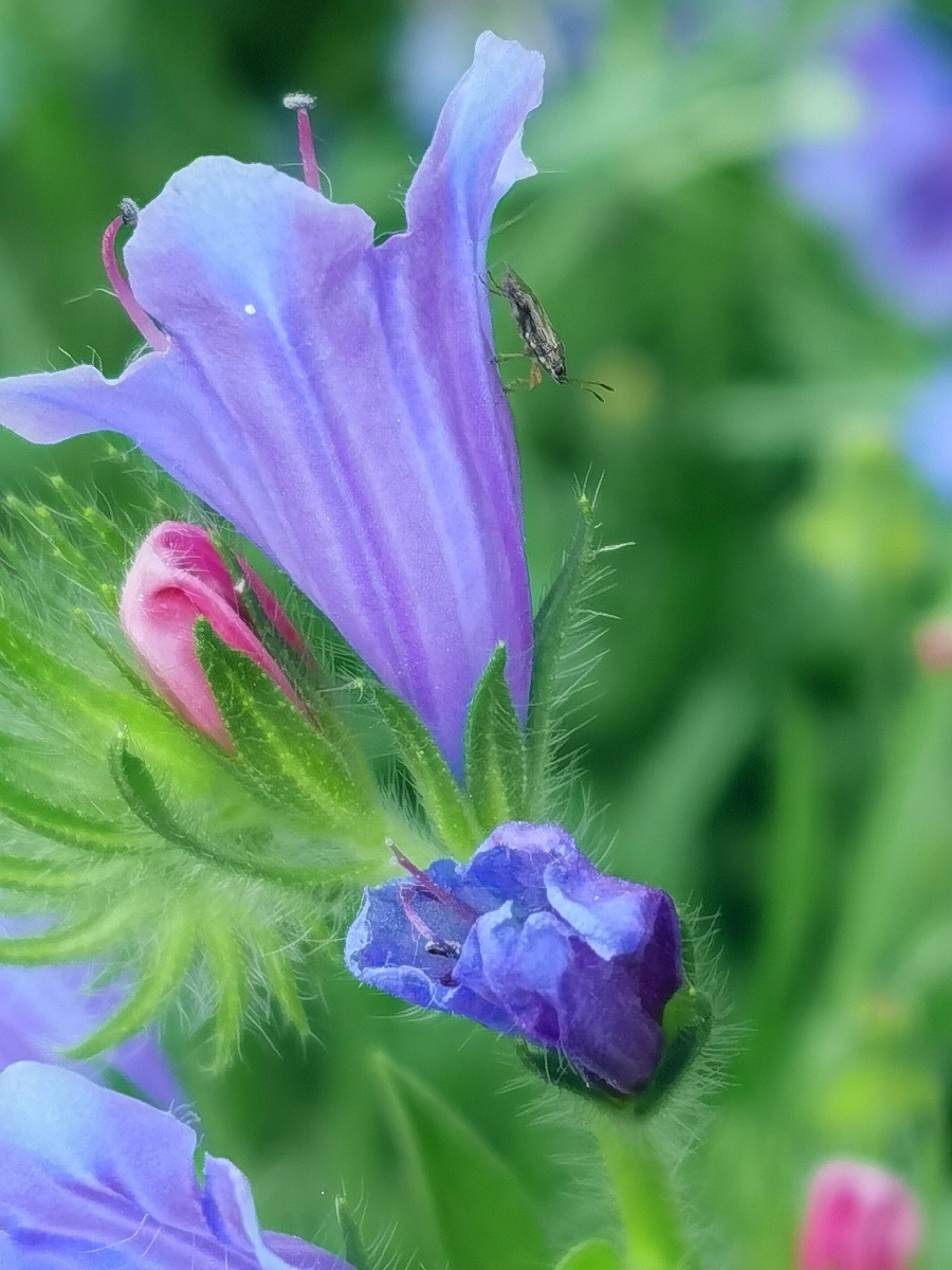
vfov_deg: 14.4
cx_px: 476
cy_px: 635
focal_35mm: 137
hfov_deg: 10.8
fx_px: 5024
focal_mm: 5.56
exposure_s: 1/159
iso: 50
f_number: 1.6
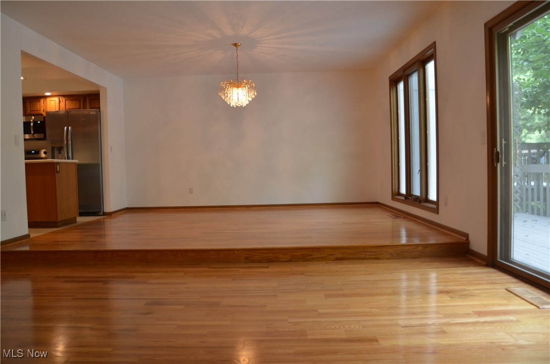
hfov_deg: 67.5
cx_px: 275
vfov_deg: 47.7
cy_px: 182
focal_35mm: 27
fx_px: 412
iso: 400
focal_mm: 18
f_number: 4
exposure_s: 1/60
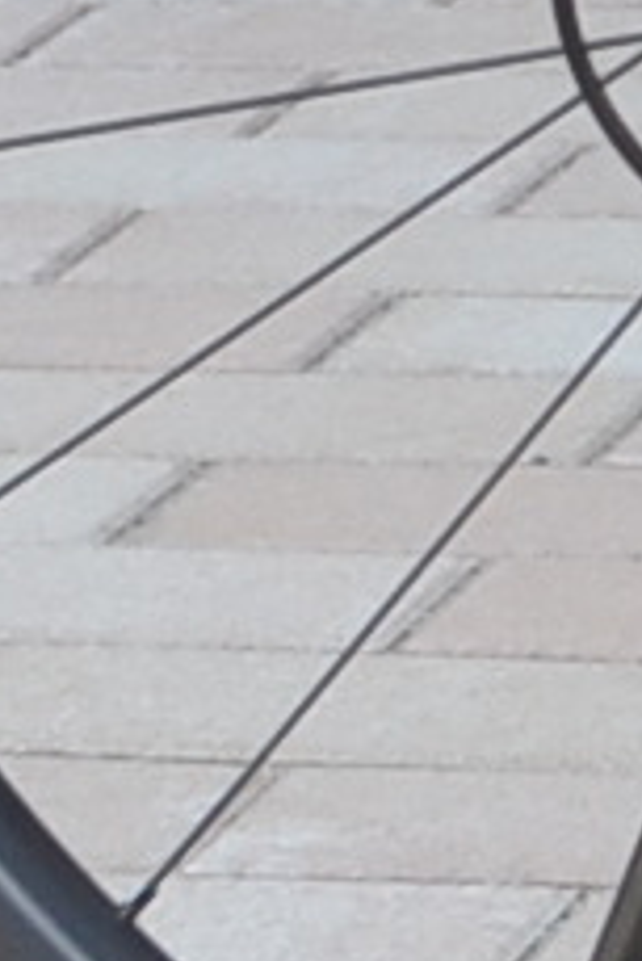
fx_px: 15046
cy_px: -1062
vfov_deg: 3.6
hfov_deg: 2.3
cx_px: 4016
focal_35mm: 563
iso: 640
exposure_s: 1/250
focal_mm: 35
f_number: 8
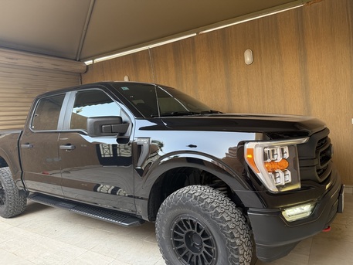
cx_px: 176
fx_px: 245
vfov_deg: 56.8
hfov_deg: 71.6
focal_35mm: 24
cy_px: 132
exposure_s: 1/121
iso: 200
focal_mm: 6.76
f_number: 1.78
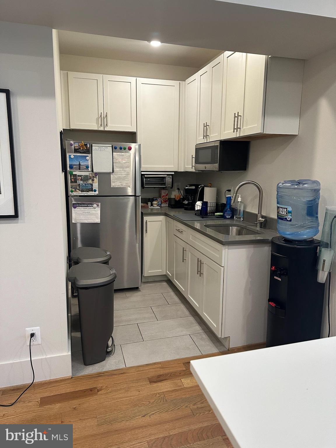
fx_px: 311
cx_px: 168
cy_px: 224
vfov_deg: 71.6
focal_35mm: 24
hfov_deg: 56.8
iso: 200
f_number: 1.78
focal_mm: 6.86
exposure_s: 1/120
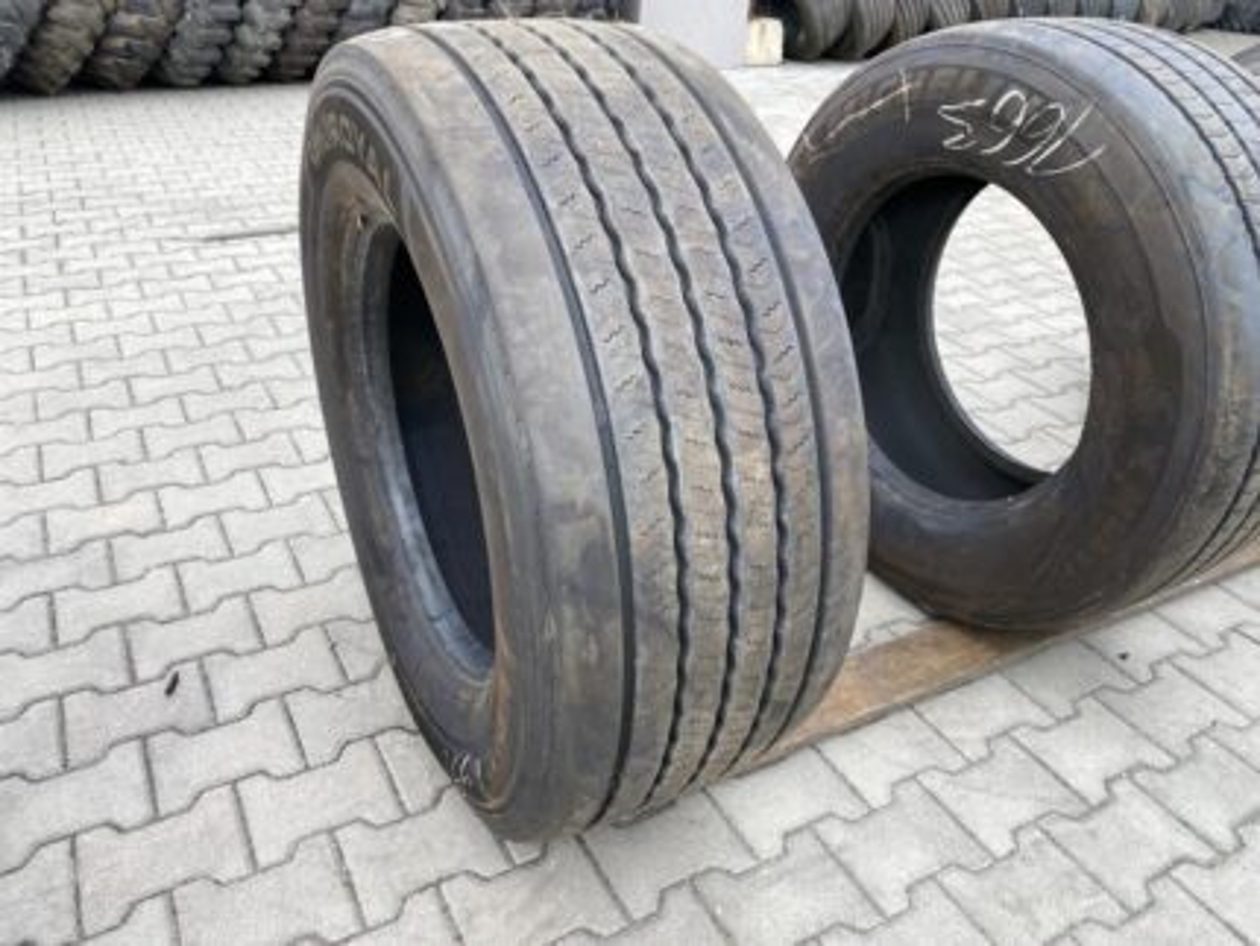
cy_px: 473
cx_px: 630
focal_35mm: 26
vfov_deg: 53.1
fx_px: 947
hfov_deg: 67.3
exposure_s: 1/162
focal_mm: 4.25
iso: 32
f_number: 1.8
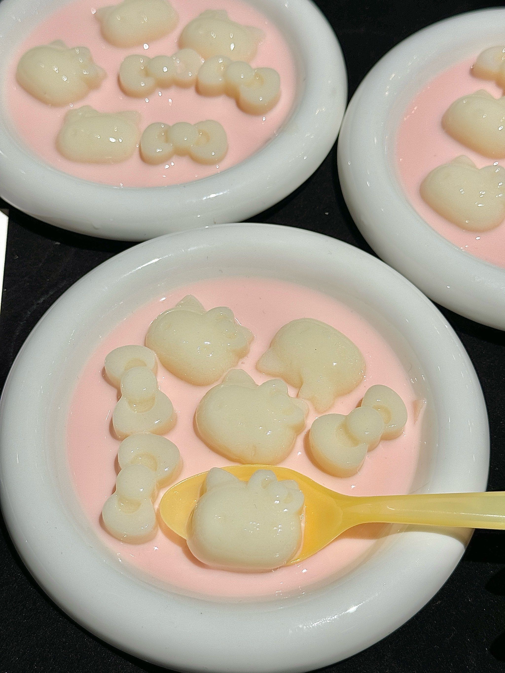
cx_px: 252
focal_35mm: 48
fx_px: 934
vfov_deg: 39.7
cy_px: 336
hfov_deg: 30.3
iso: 50
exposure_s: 1/209
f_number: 1.78
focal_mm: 6.76
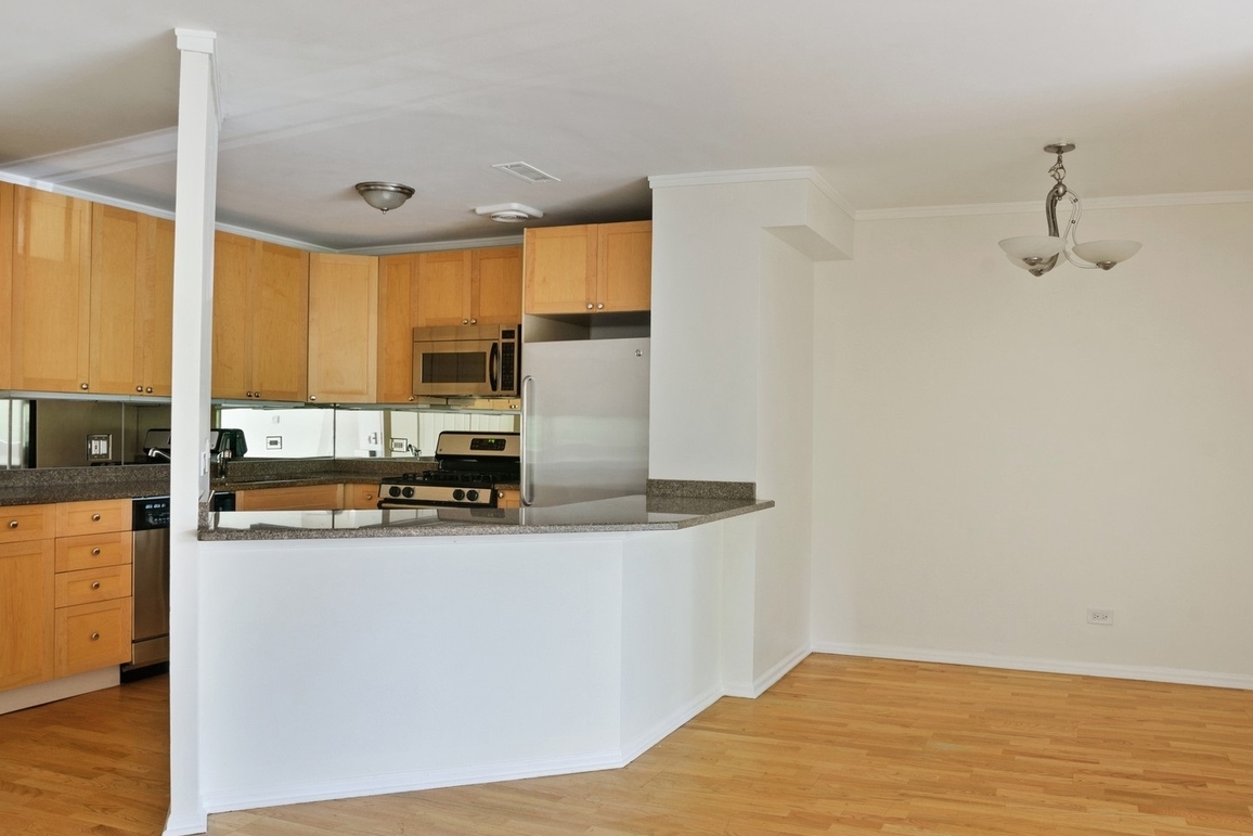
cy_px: 450
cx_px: 693
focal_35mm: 28
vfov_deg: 46.4
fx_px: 975
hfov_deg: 65.3
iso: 400
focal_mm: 20
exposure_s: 1/4
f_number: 8
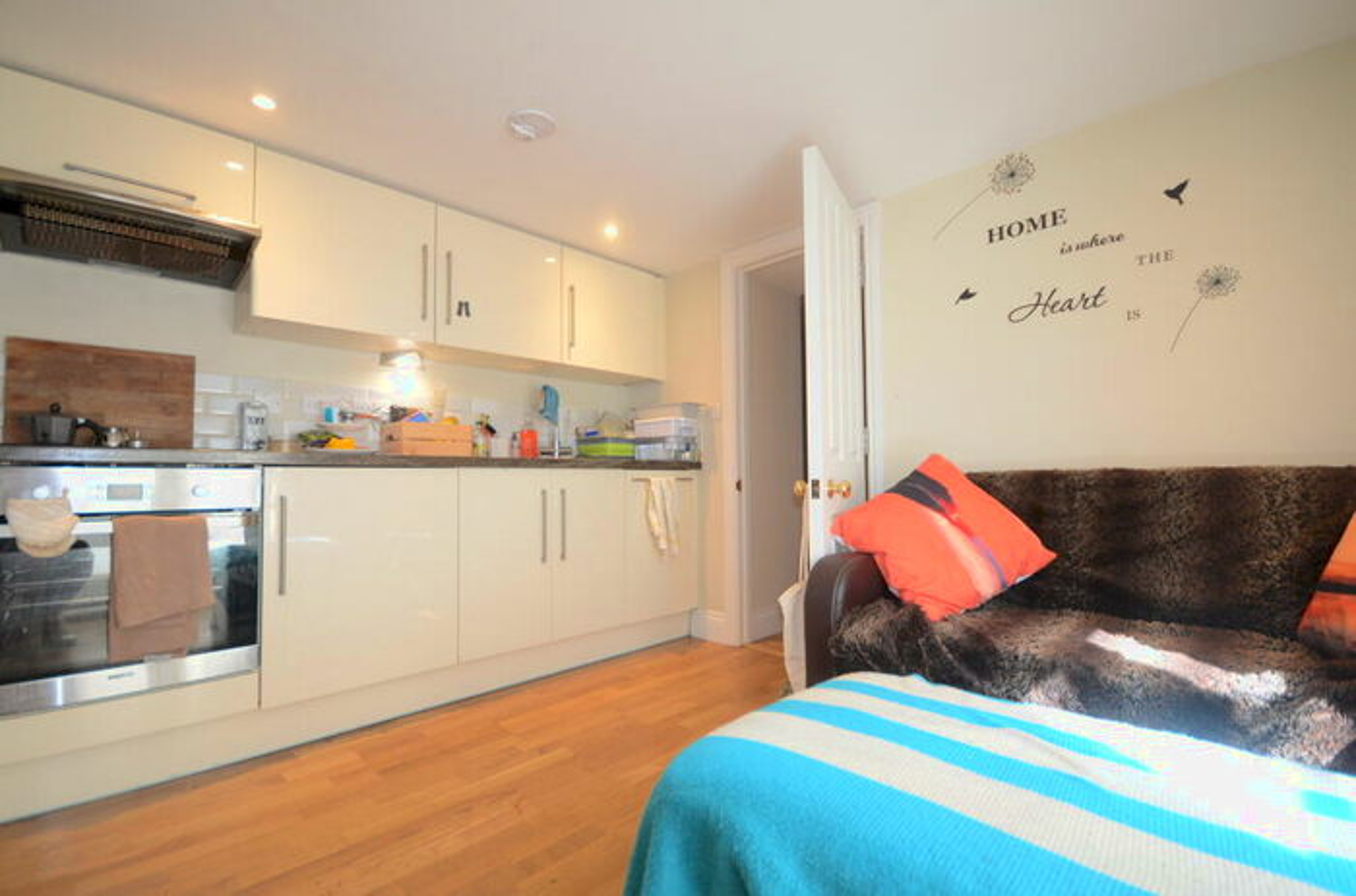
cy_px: 448
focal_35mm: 15
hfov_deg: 100.5
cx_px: 678
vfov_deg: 77.0
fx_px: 564
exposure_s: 1/100
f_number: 5
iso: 1400
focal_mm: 10
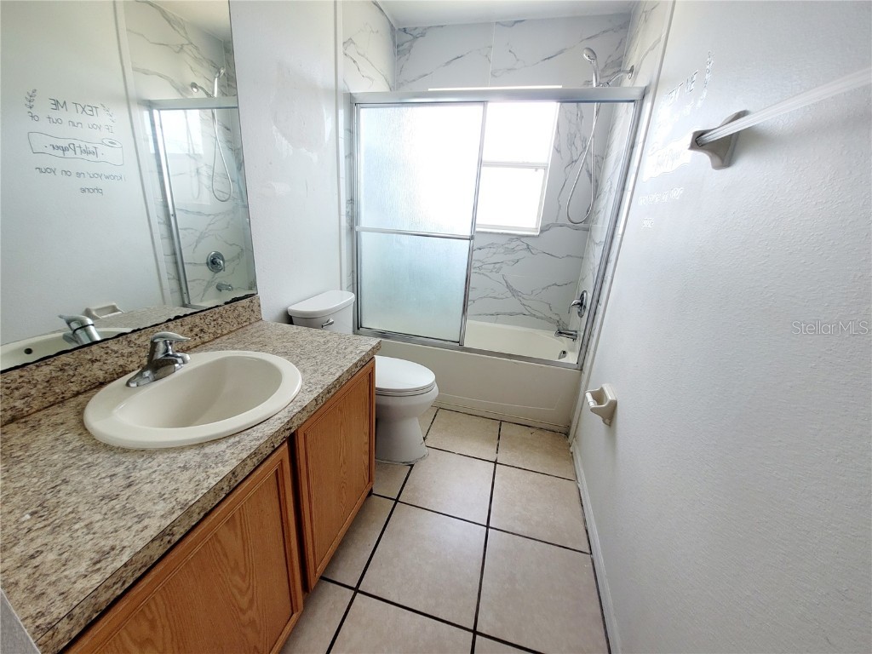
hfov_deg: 106.2
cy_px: 327
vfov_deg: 89.9
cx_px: 436
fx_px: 327
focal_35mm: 13
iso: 50
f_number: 2.2
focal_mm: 1.74
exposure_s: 1/60.2
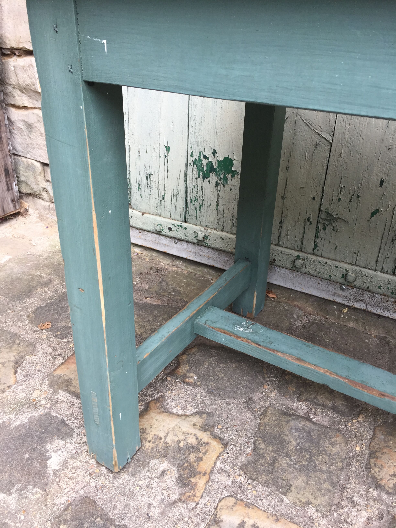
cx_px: 198
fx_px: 442
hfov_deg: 48.2
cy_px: 264
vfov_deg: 61.7
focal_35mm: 29
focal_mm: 4.15
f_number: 2.2
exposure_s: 1/100
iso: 40
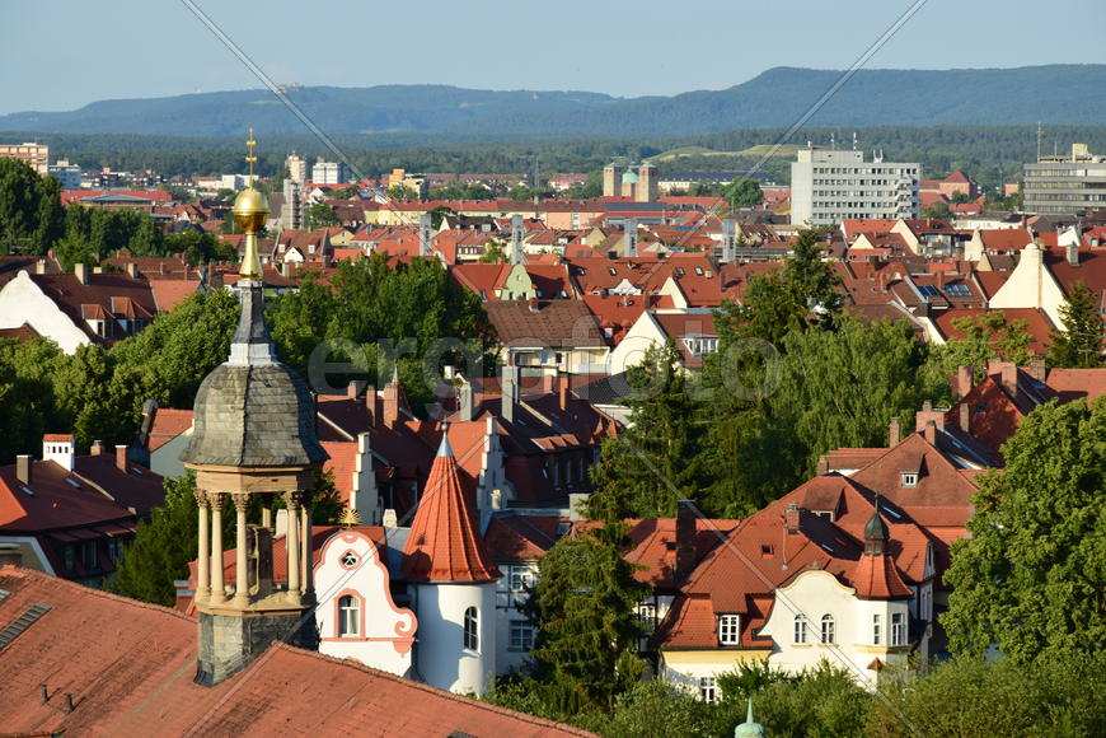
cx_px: 553
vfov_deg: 8.7
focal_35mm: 158
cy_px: 369
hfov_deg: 13.0
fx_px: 4838
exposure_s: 1/125
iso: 100
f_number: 10
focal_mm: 105
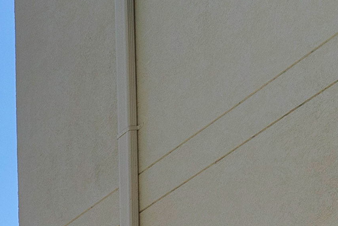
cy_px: 724
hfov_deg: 10.8
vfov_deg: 9.7
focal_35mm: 99
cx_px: -732
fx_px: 930
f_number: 11
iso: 100
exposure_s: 1/200
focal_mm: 14
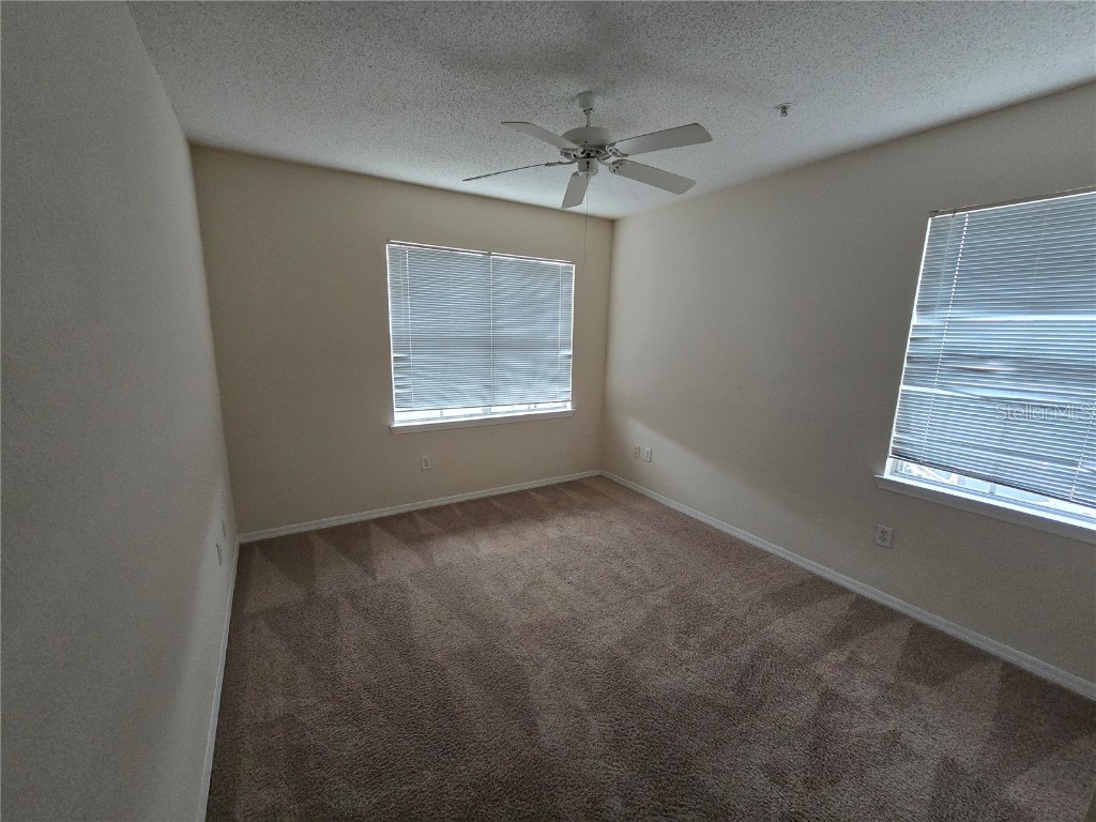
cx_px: 548
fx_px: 412
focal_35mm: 13
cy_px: 411
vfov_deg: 89.9
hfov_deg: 106.2
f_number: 2.2
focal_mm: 2.2
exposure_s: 1/60
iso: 400
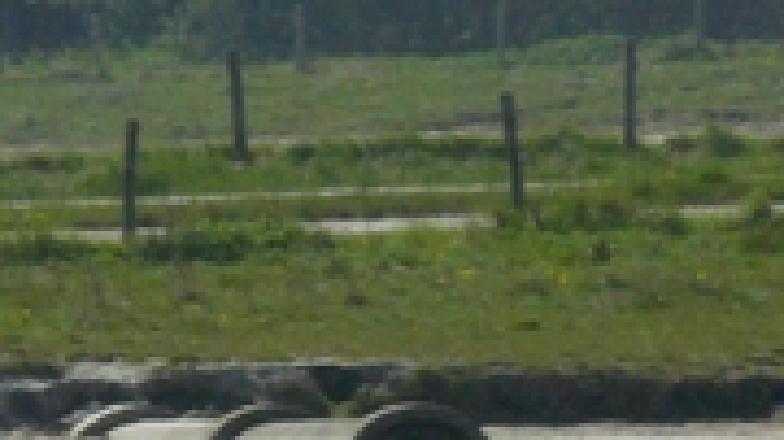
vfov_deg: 0.8
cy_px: 653
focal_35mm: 1570
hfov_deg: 1.4
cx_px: -52
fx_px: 32619
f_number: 8
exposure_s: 1/640
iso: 200
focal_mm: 72
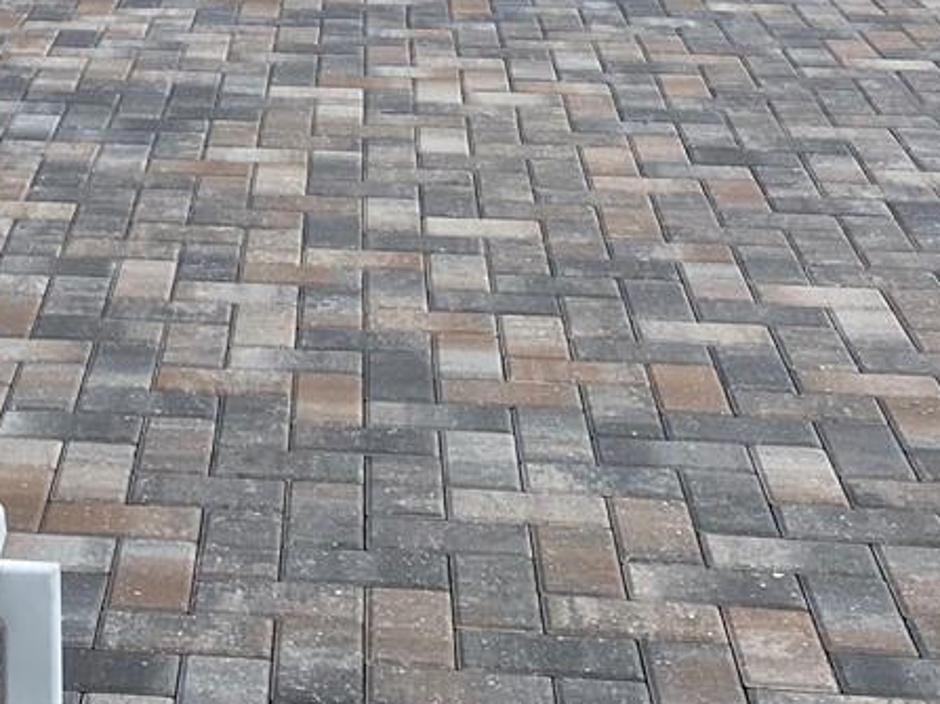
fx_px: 2525
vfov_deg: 14.7
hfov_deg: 20.2
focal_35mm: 93
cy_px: -359
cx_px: -90
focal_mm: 4.25
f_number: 1.8
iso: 32
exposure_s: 1/3300
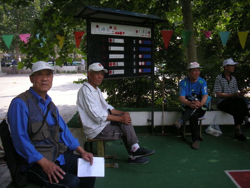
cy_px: 94
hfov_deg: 52.6
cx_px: 125
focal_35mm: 35
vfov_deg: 40.7
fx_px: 253
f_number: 2.8
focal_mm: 5.8
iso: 50
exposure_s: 1/267
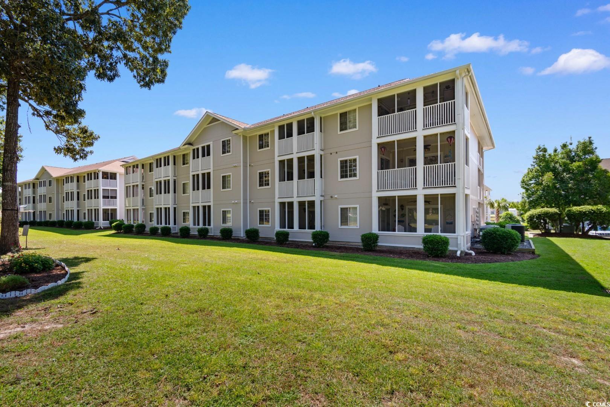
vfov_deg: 77.3
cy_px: 204
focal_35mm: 15
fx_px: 254
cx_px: 305
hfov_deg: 100.4
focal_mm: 10
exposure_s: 1/125
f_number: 5.6
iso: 100
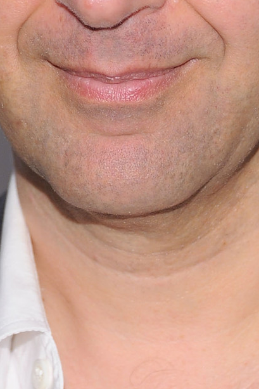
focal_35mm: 450
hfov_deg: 3.1
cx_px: 130
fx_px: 4859
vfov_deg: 4.6
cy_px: 62
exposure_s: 1/250
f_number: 6.3
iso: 800
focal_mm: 135
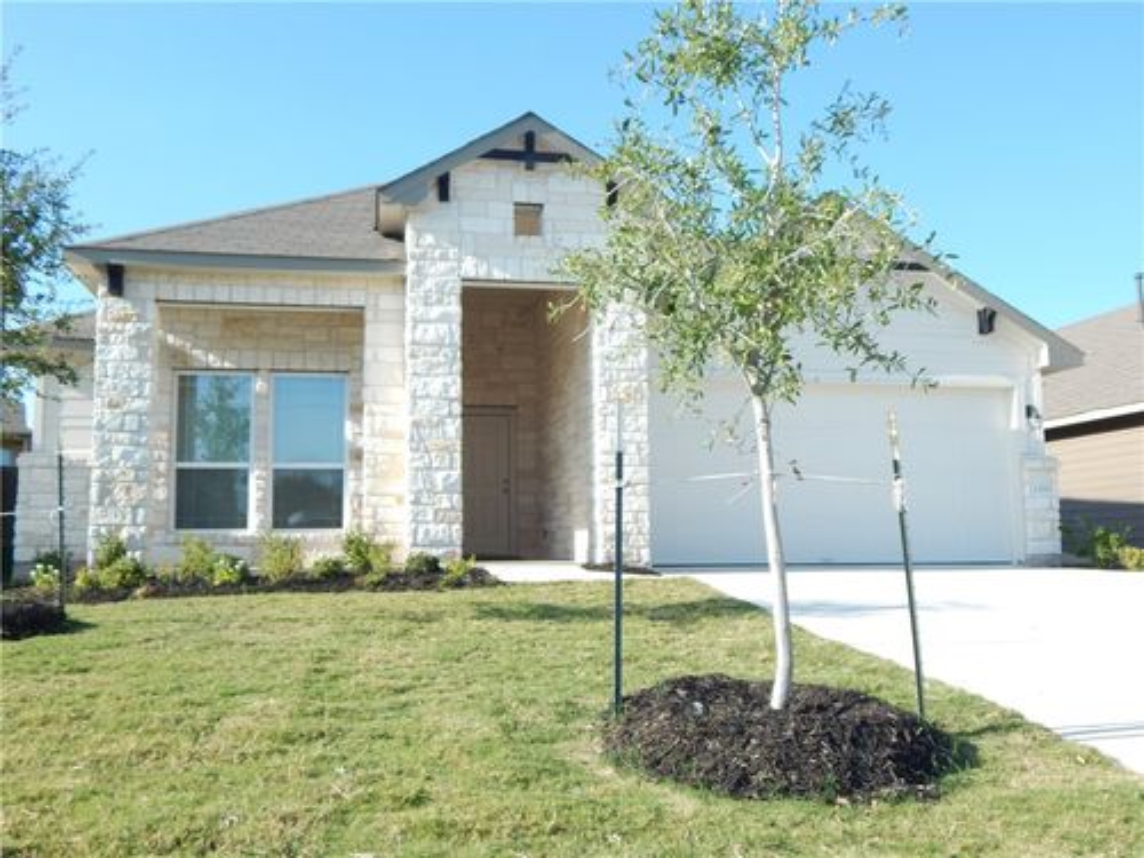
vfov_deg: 41.8
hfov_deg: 54.0
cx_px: 572
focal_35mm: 34
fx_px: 1124
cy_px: 429
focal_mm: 6.1
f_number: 3.3
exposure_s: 1/1250
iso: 125
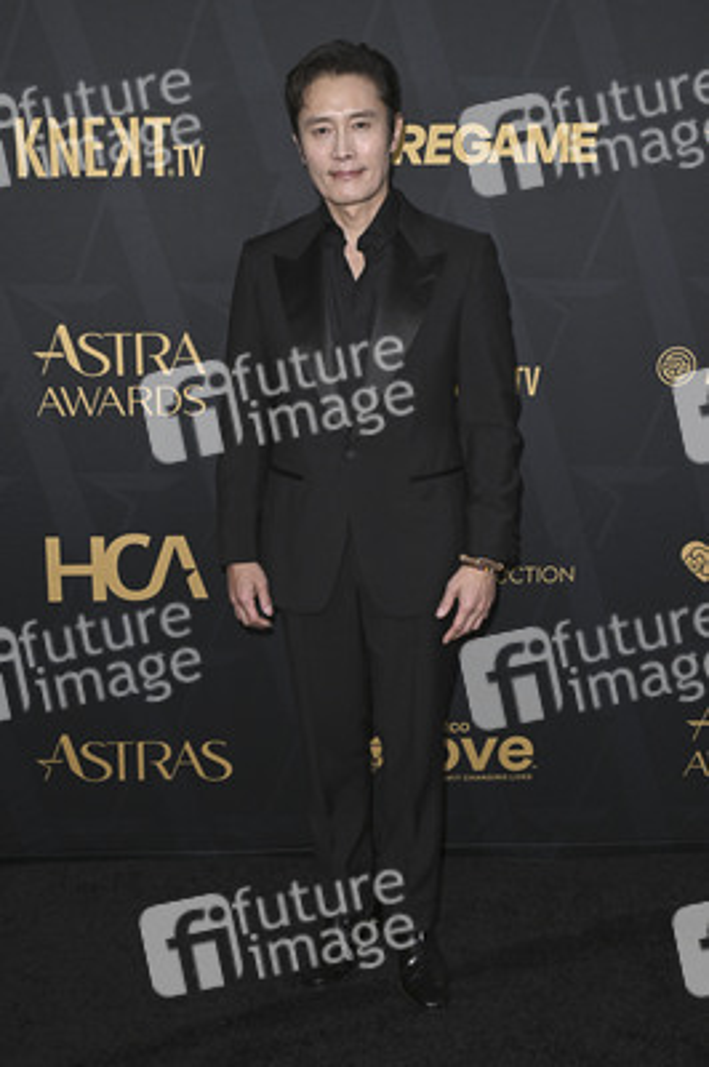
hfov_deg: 34.2
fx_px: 1154
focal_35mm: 39
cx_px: 354
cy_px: 534
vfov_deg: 49.6
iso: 2000
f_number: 5.6
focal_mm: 39
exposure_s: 1/320
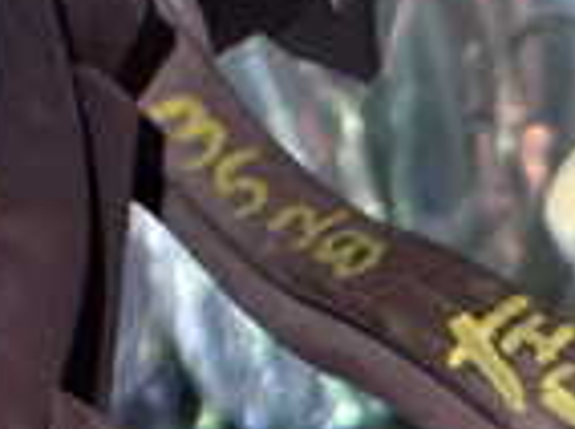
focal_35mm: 127
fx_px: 2106
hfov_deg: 15.0
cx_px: 705
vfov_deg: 11.1
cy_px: 688
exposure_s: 1/50
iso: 800
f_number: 2.3
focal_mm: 5.4
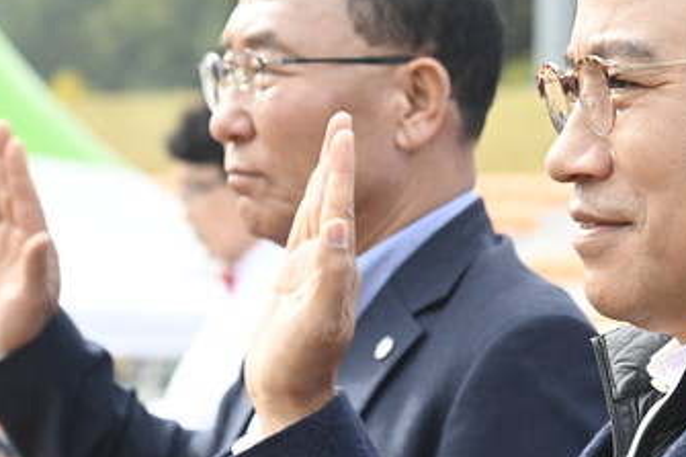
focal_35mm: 191
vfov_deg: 7.2
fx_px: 3638
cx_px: 530
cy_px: 127
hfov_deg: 10.7
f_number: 5
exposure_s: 1/320
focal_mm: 82
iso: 320
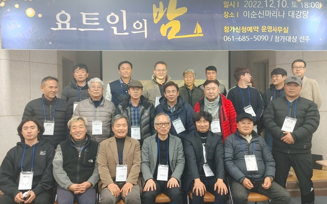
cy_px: 104
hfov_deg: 66.5
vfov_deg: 44.5
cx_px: 162
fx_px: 249
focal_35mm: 28
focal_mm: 4.81
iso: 250
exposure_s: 1/60
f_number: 1.8
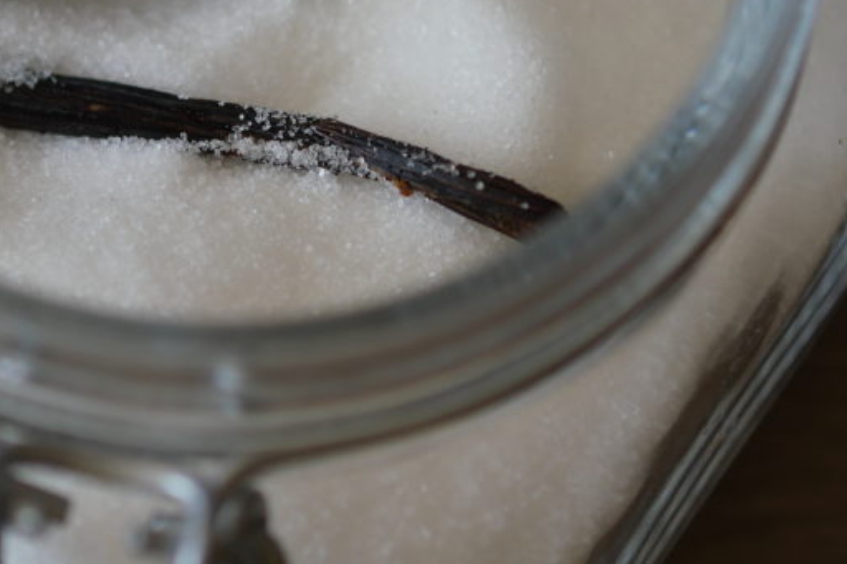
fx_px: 4868
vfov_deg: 6.6
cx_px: 246
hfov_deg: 9.9
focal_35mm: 207
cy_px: -28
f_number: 2.2
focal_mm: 45
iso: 200
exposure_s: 1/250
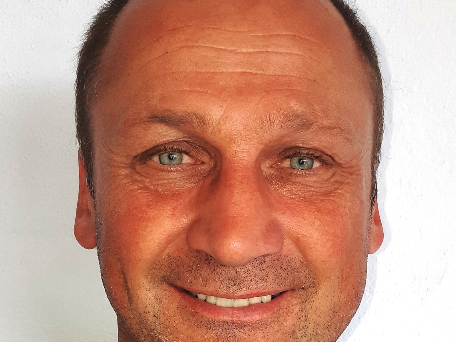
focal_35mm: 35
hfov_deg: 52.6
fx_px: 461
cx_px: 229
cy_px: 219
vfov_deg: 40.4
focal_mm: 3.93
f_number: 1.7
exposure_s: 1/191
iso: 40
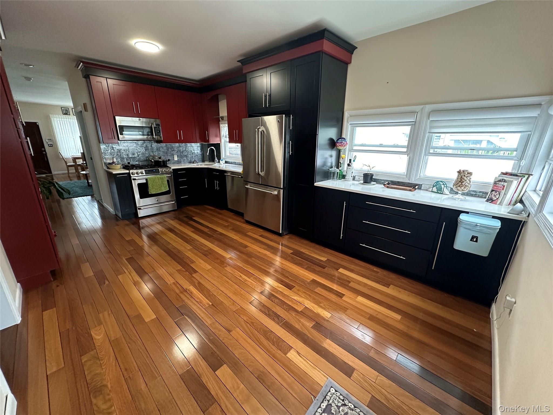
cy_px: 208
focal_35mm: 14
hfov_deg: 102.1
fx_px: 224
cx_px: 276
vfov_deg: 85.7
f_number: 2.2
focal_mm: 2.22
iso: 320
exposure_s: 1/91
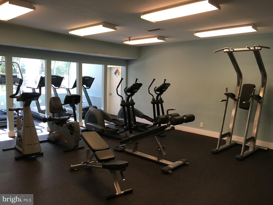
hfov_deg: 61.7
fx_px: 229
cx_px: 136
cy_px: 102
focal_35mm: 29
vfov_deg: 48.2
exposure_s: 1/30
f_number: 2.2
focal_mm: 4.15
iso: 40
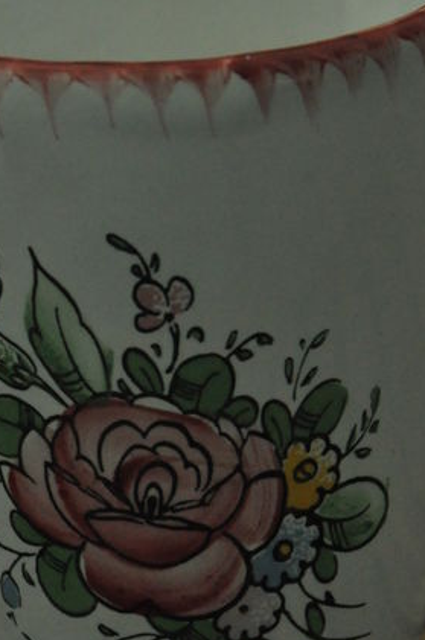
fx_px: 5450
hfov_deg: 4.5
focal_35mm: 307
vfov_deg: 6.7
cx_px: 145
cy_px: 469
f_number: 18
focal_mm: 86
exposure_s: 1/4000
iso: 2500
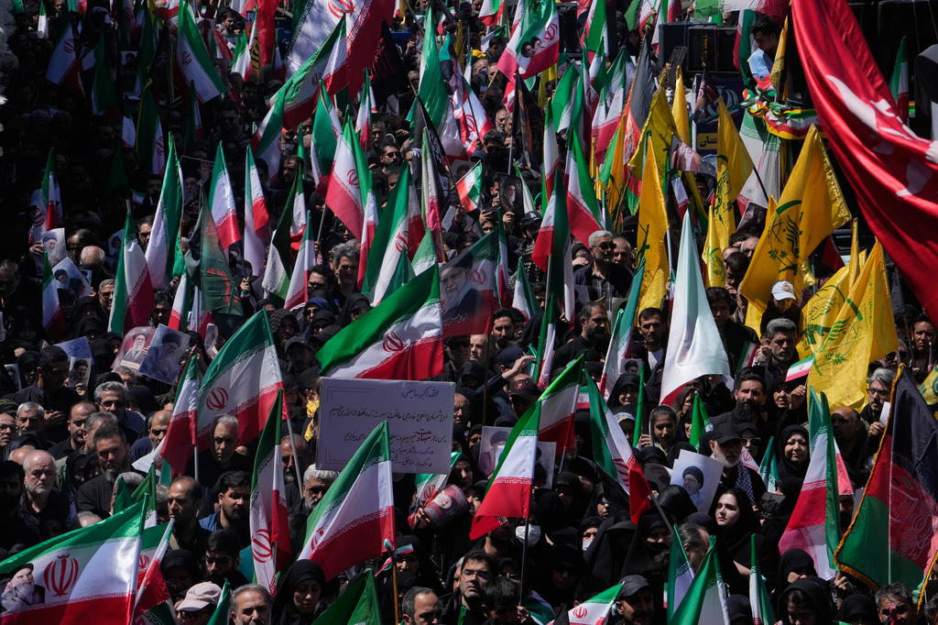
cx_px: 469
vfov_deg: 6.9
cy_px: 312
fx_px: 5209
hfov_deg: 10.3
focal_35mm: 200
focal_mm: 200
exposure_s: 1/1250
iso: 800
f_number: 14
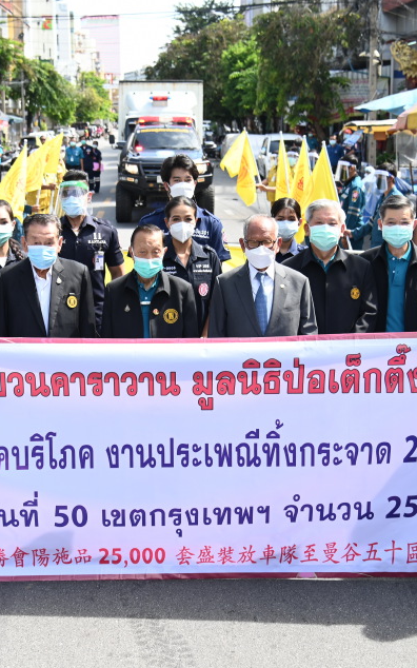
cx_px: 148
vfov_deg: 37.5
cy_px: 333
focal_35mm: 54
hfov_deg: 23.9
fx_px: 982
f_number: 4
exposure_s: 1/400
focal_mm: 35
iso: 200
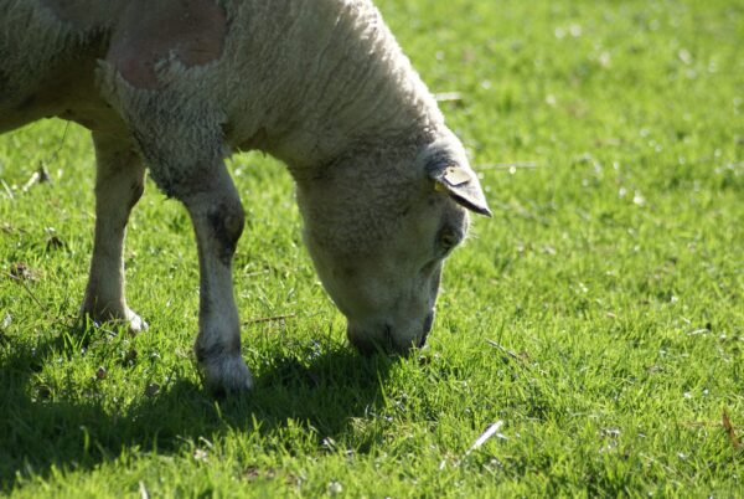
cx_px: 372
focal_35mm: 240
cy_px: 250
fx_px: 4967
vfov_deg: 5.7
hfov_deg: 8.6
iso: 100
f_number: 5.6
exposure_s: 1/400
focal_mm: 160
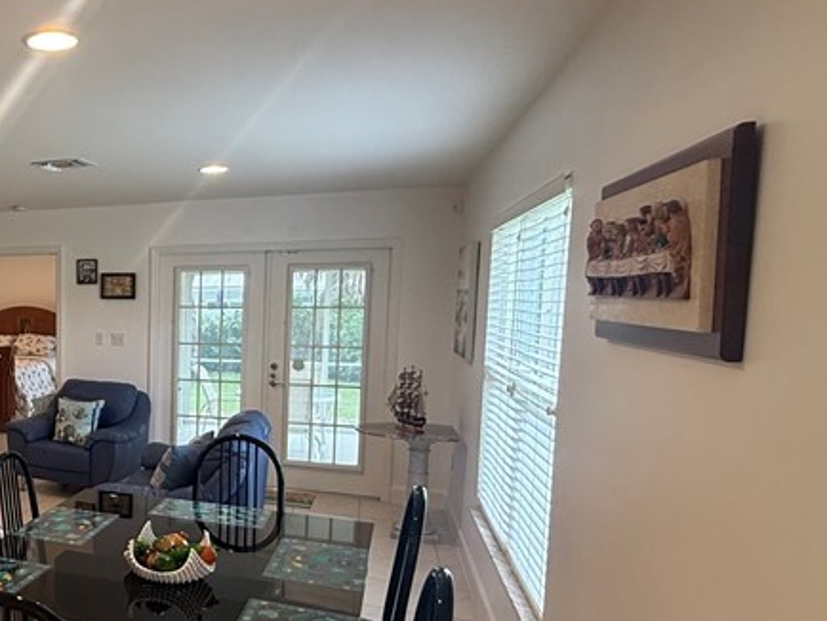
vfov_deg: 42.8
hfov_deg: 45.8
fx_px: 789
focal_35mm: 33
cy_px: 373
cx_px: -13
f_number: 2.2
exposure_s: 1/60
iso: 200
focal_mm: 2.22
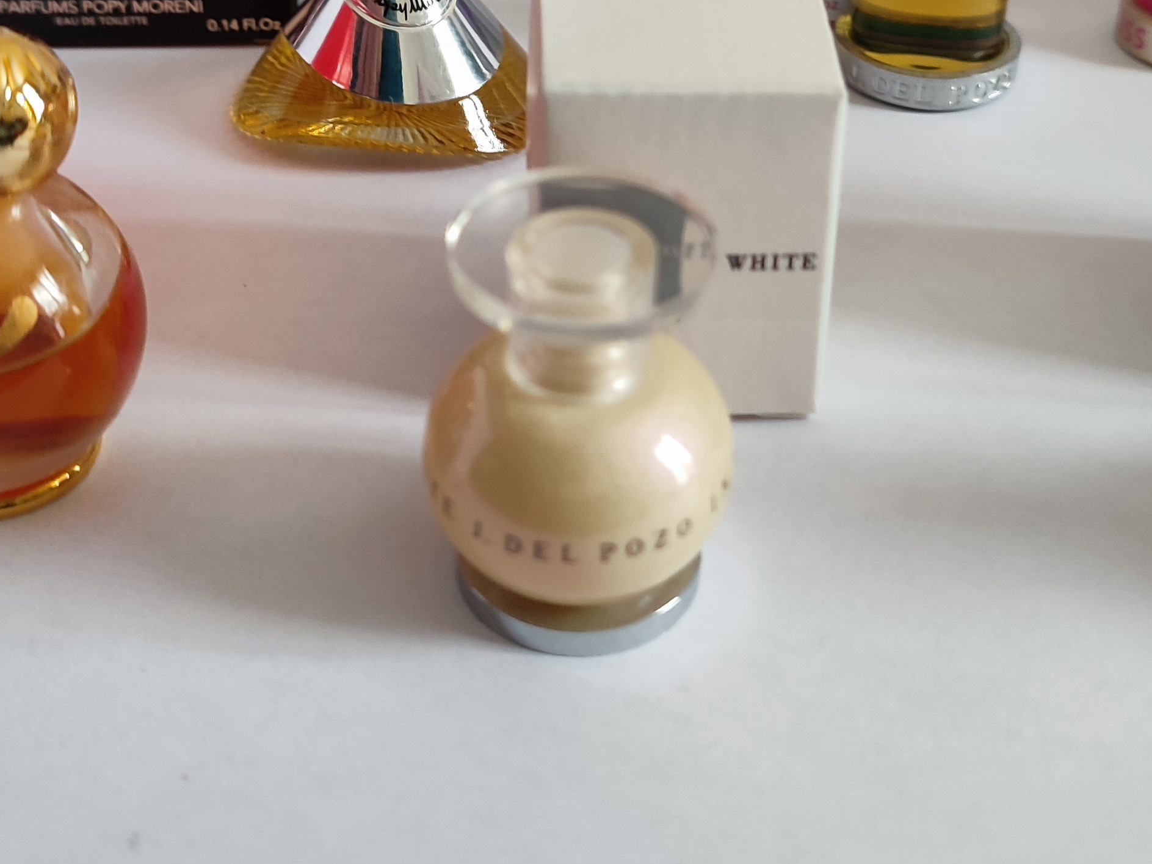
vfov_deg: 26.7
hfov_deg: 36.2
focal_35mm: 53
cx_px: 571
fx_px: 1764
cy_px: 104
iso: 704
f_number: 1.9
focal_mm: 6.04
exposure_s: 1/33
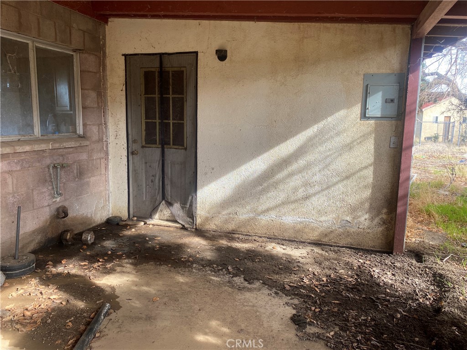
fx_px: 351
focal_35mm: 26
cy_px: 175
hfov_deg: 67.3
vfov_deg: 53.1
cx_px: 234
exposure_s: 1/179
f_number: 1.8
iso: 32
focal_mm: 4.25
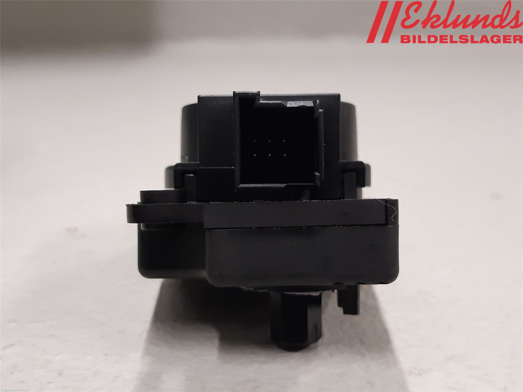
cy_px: 196
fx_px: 393
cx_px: 262
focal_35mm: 26
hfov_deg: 67.3
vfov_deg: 53.1
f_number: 1.7
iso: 200
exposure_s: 1/50
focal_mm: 3.93
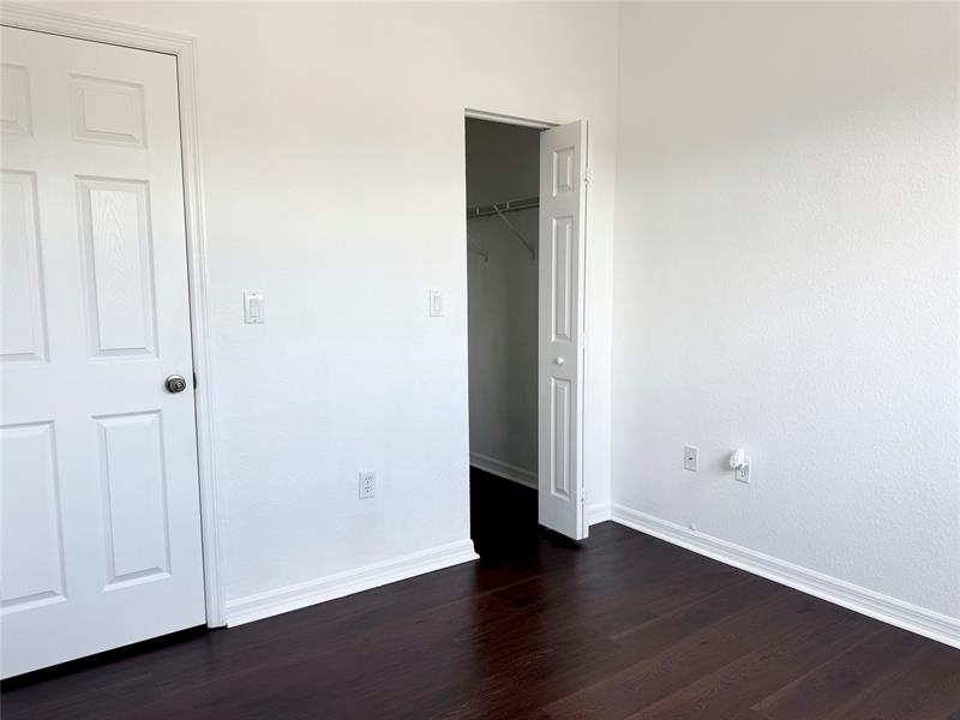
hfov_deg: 71.6
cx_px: 480
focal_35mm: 24
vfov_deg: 56.8
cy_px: 360
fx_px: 666
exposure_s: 1/209
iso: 64
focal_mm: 6.76
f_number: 1.78
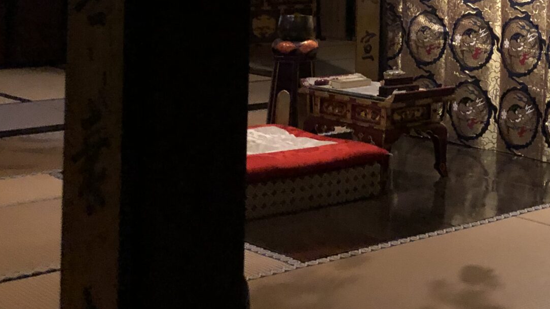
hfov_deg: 28.0
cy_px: -114
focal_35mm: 72
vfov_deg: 15.8
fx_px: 1050
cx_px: 520
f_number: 1.8
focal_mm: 4
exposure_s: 1/4
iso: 100
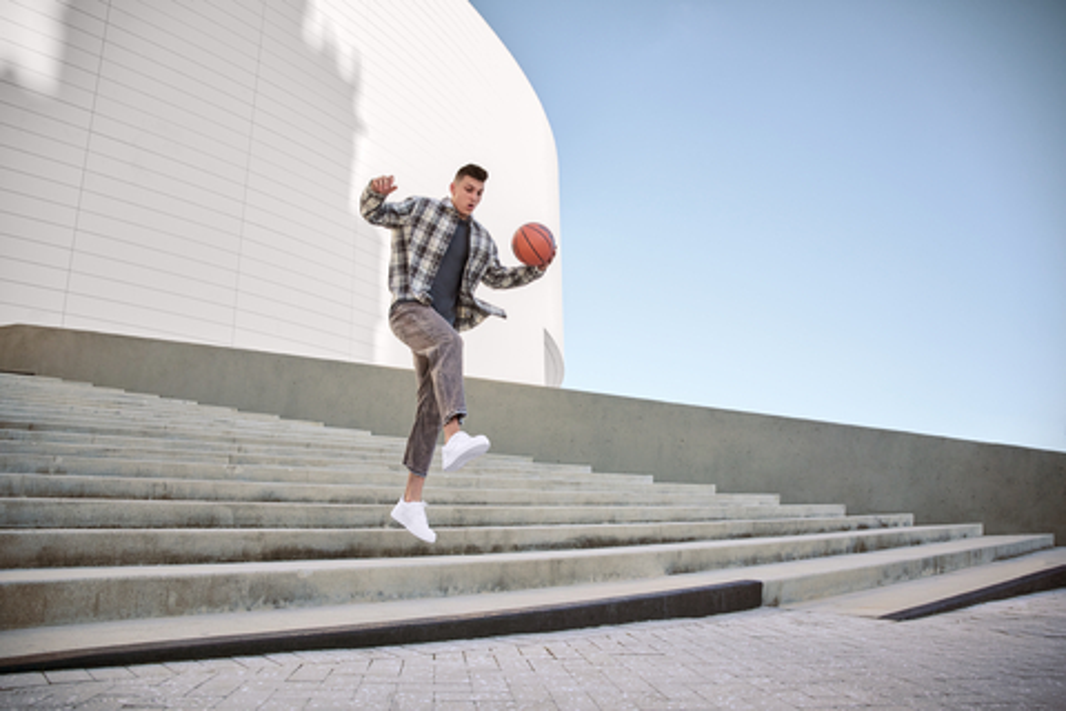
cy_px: 356
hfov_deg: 73.7
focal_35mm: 24
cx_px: 533
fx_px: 711
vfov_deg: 53.1
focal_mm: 24
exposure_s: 1/1250
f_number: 5.6
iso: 800
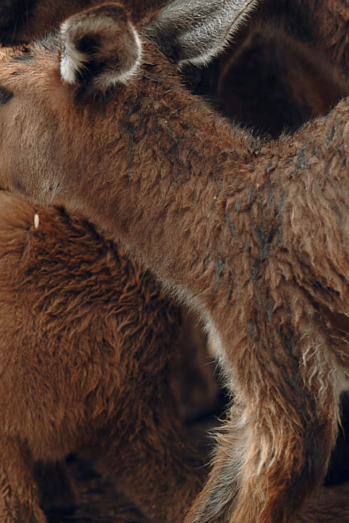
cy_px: -203
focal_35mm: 298
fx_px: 4331
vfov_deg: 6.8
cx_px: -66
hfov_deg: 4.6
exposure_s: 1/320
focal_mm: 85
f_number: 2.2
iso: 100
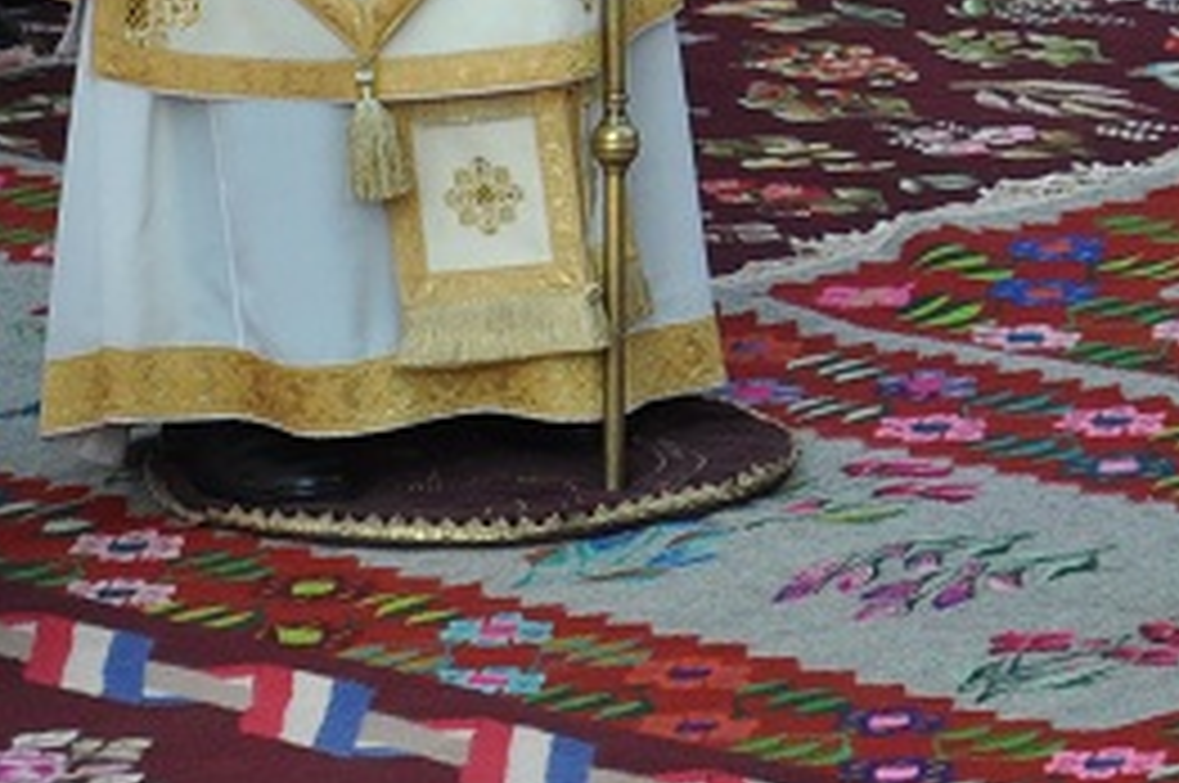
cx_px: -256
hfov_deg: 5.2
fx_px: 13018
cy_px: -466
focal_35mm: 398
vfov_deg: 3.4
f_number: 6.3
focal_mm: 58
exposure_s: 1/640
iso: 500
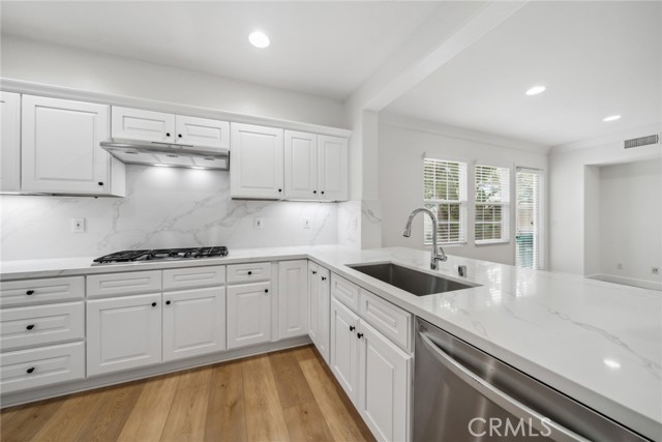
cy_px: 221
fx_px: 221
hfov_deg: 112.6
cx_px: 331
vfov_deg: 90.0
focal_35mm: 12
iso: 400
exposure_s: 1/30
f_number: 8
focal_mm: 12
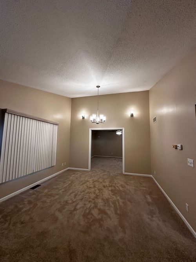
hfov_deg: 85.7
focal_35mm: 14
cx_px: 98
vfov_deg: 102.1
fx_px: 106
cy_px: 131
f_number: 2.2
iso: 250
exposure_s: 1/120
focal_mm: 2.22
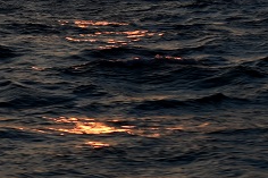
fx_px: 2209
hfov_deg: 6.9
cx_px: -14
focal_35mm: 297
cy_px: -112
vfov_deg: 4.6
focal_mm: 70
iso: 125
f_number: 16
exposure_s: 1/80
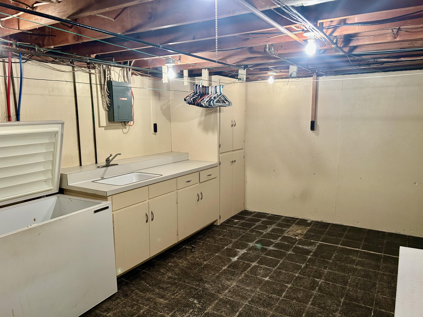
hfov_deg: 67.3
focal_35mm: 26
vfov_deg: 53.1
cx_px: 212
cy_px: 158
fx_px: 318
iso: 160
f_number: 1.5
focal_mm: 5.7
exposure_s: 1/60
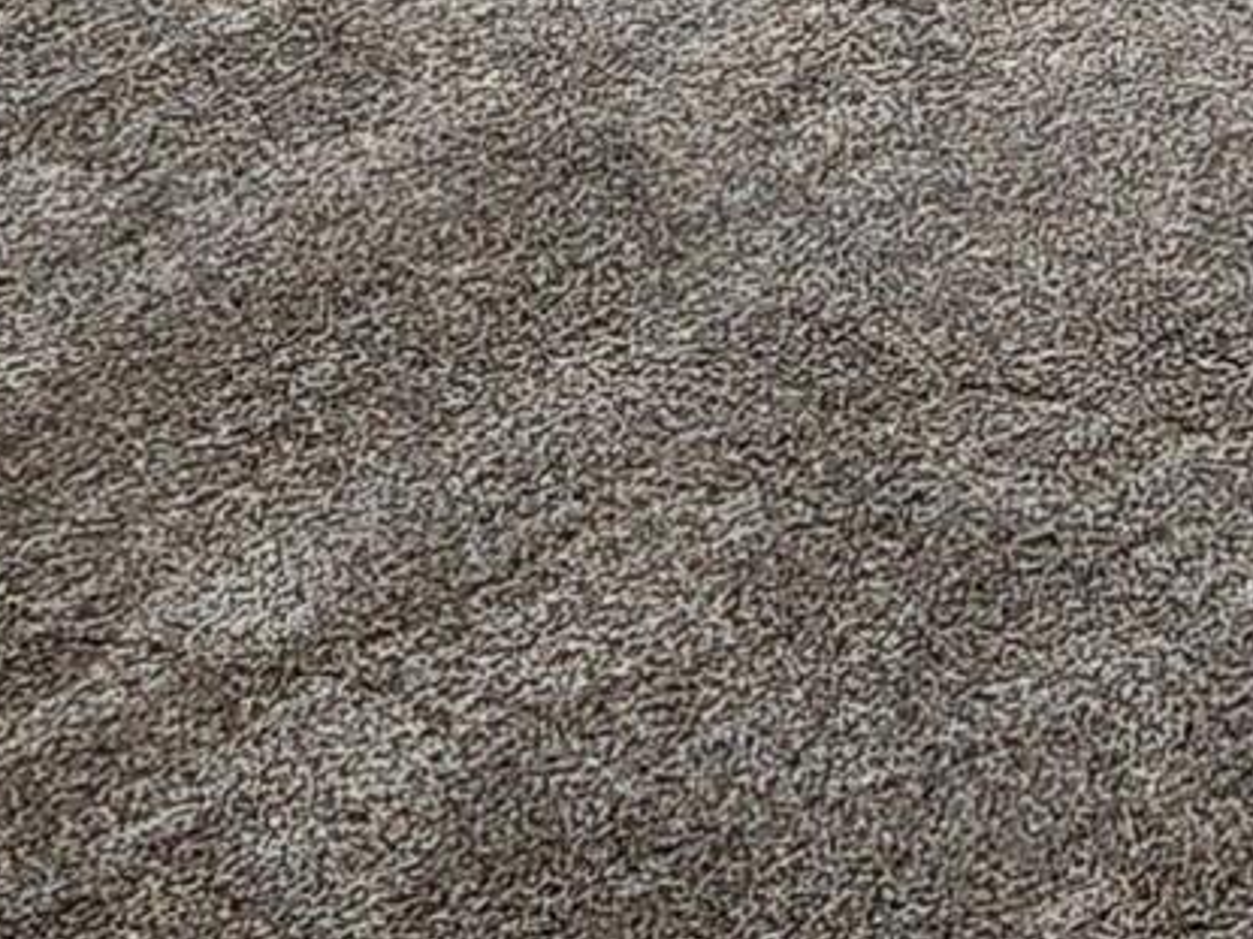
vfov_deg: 13.1
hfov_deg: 19.9
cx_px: 1392
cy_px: -1072
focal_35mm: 94
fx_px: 3402
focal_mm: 2.2
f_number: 2.2
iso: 160
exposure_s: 1/60
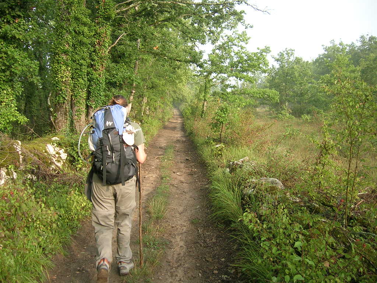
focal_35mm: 35
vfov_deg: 40.7
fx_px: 381
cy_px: 142
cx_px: 188
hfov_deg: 52.6
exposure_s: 1/175
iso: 50
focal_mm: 5.4
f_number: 2.8
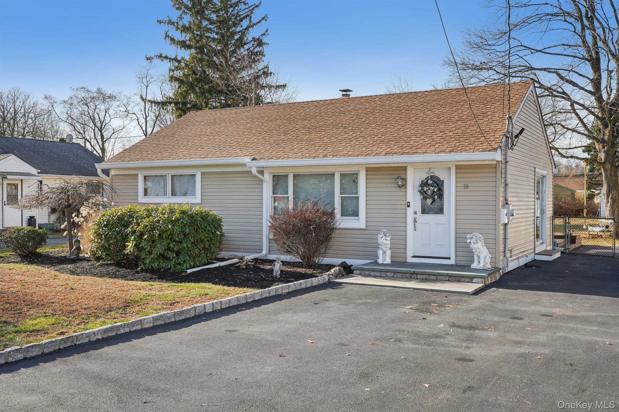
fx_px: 602
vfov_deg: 37.8
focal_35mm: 35
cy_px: 206
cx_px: 310
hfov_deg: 54.4
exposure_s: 1/100
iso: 100
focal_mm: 35
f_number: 8
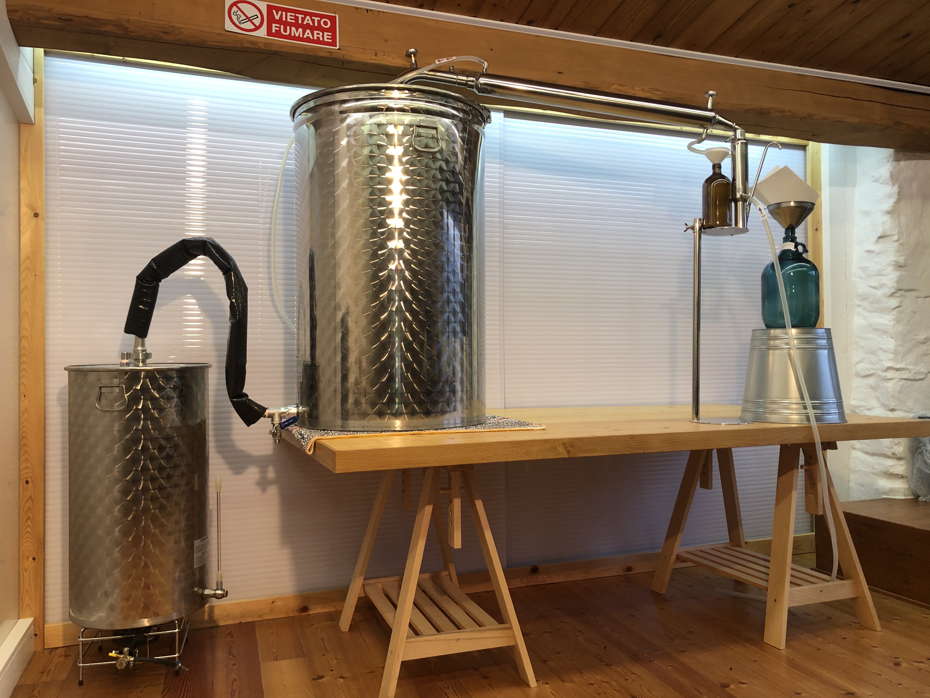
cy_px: 349
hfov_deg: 63.4
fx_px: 752
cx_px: 465
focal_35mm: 28
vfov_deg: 49.7
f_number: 1.8
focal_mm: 3.99
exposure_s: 1/33
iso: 25
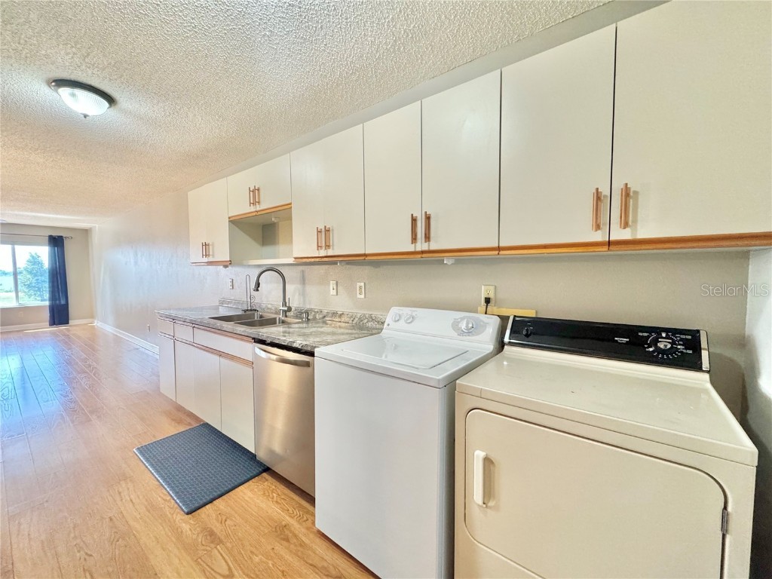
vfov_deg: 85.7
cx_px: 386
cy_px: 290
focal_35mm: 14
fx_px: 312
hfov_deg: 102.1
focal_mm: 2.22
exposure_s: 1/60
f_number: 2.2
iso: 400
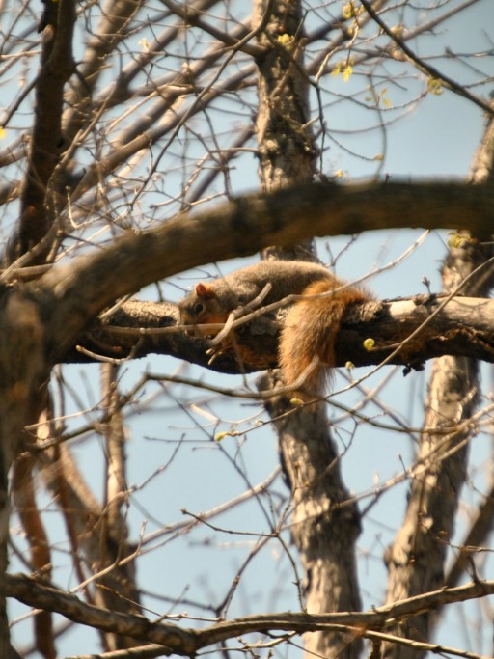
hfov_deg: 3.4
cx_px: 280
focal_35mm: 433
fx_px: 8242
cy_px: 330
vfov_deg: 4.6
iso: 220
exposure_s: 1/500
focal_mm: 200
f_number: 5.6
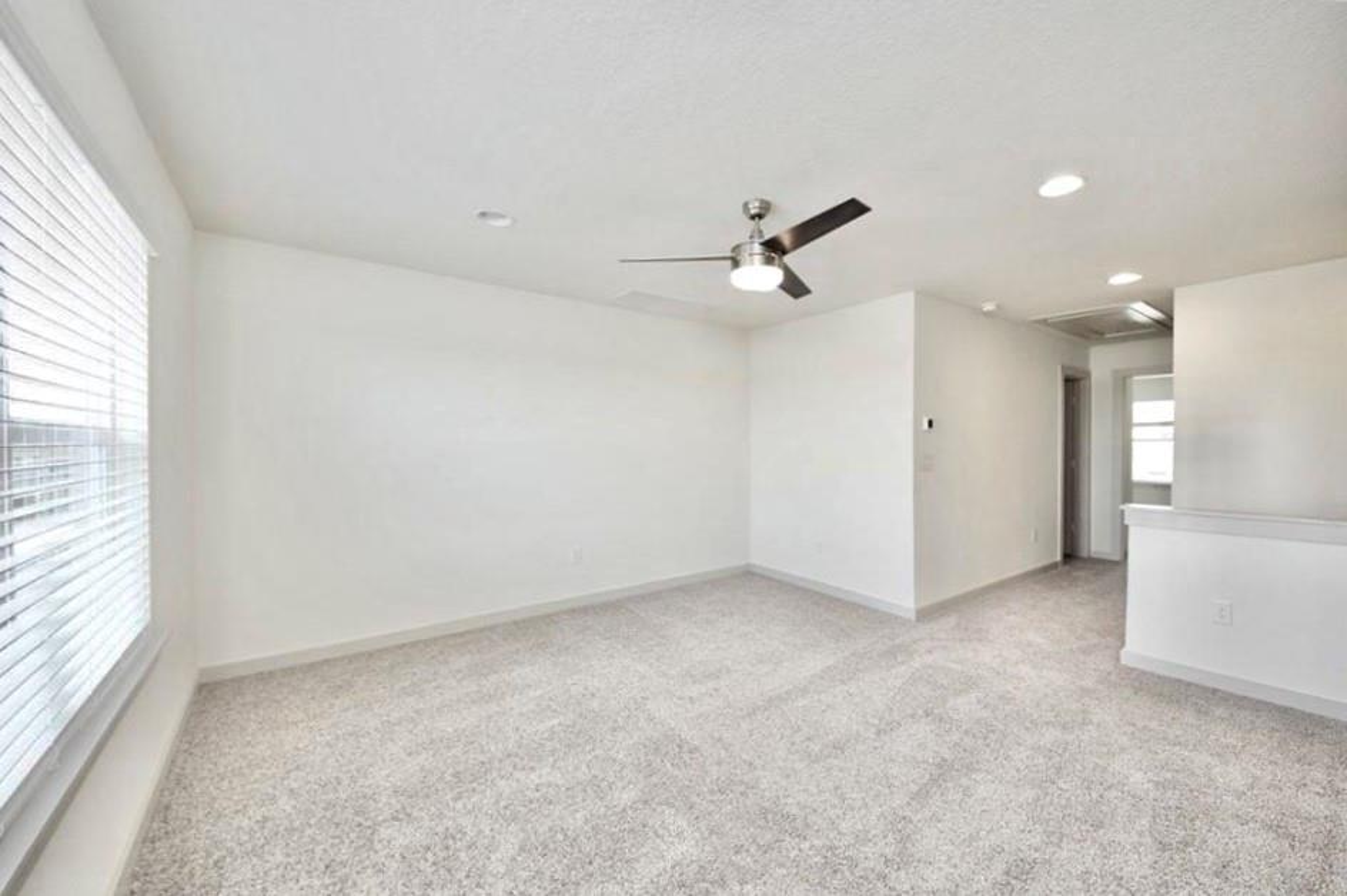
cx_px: 674
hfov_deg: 112.7
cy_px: 448
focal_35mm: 12
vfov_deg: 89.9
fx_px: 449
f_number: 5.6
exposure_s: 1/125
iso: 500
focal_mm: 8
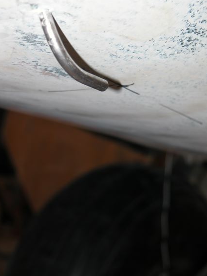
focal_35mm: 131
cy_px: 135
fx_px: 1045
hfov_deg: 11.3
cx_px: 97
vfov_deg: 15.1
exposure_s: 1/125
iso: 100
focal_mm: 29.5
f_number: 3.7
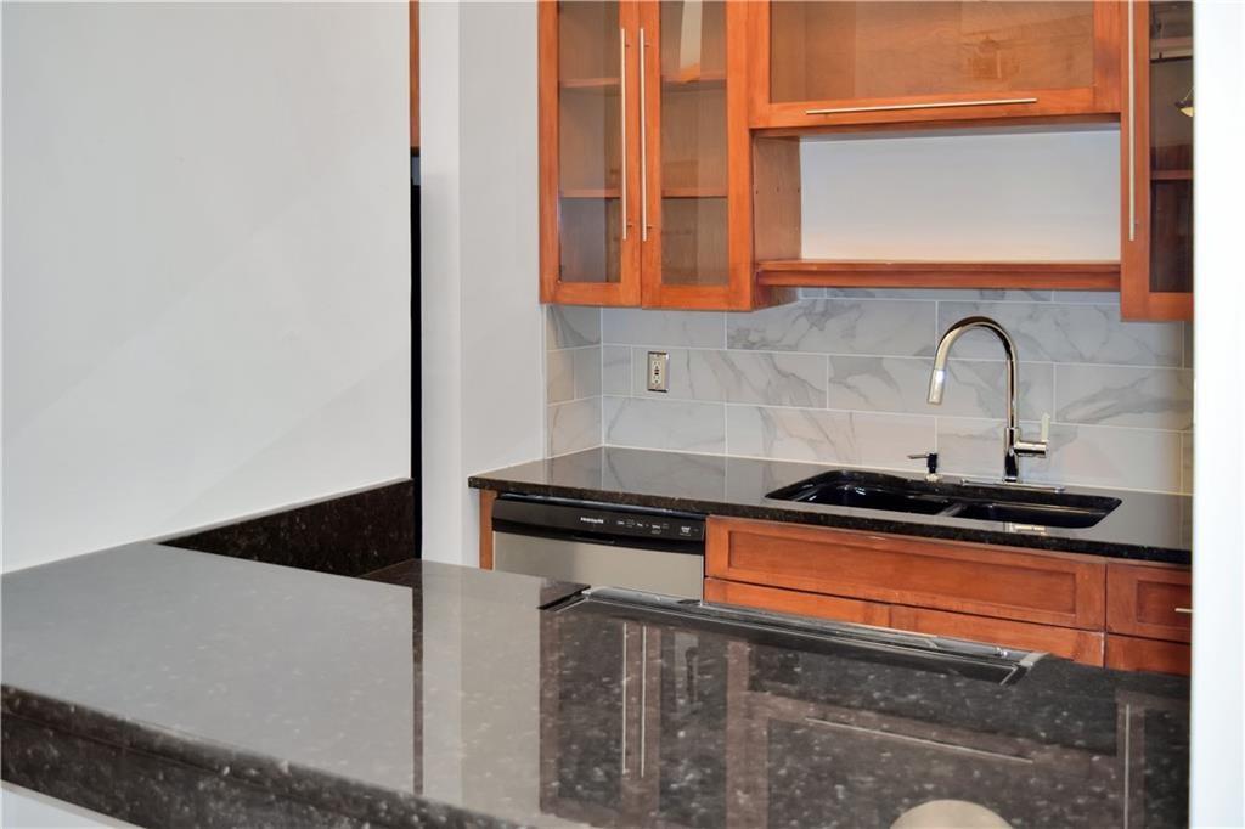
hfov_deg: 49.6
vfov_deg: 34.2
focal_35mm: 39
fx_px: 1348
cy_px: 414
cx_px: 622
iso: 800
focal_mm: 26
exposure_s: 1/80
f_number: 4.2
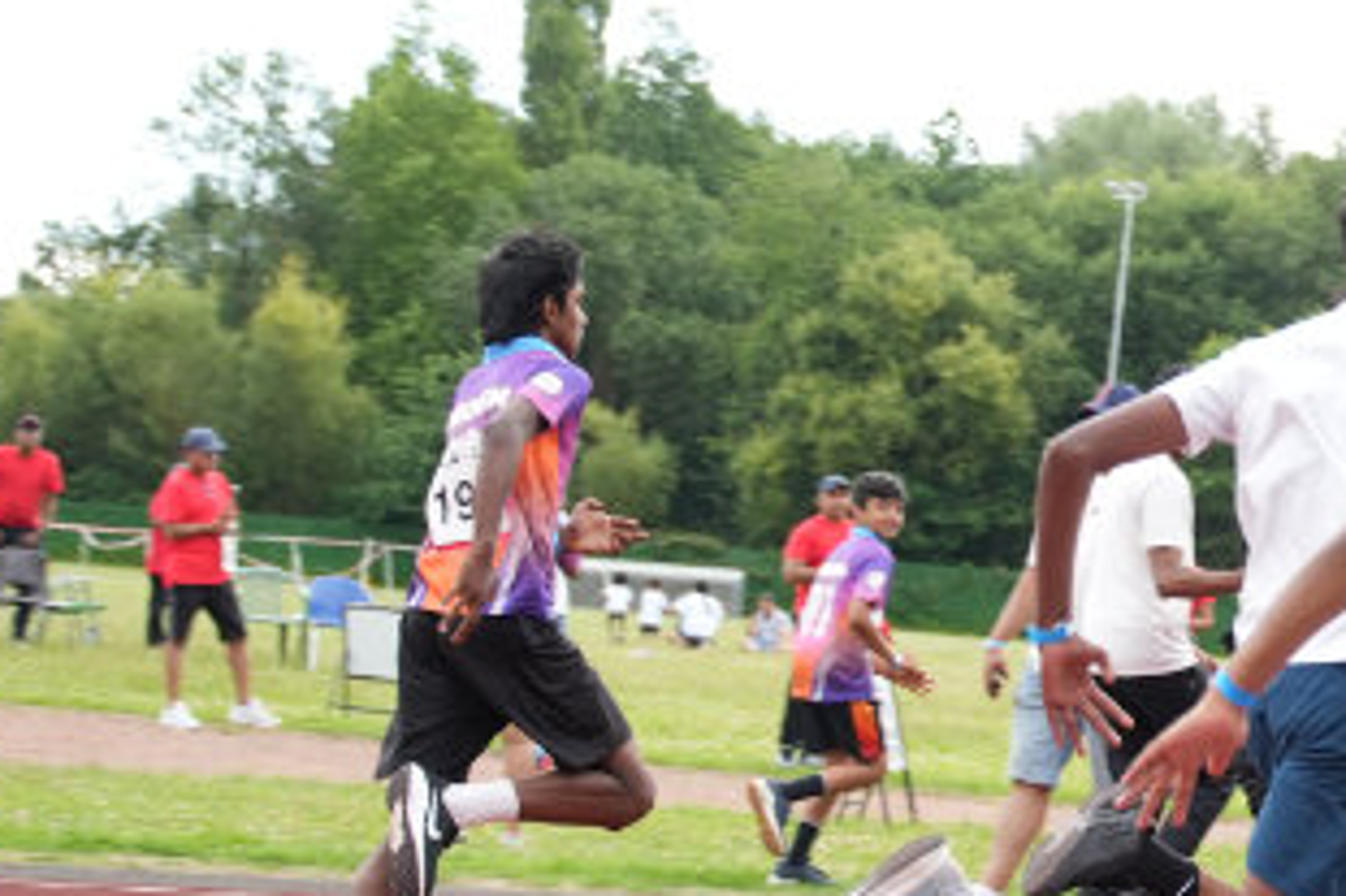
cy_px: 517
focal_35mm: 125
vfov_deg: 11.0
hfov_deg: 15.9
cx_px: 1523
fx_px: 4671
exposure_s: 1/800
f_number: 2.8
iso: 250
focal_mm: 36
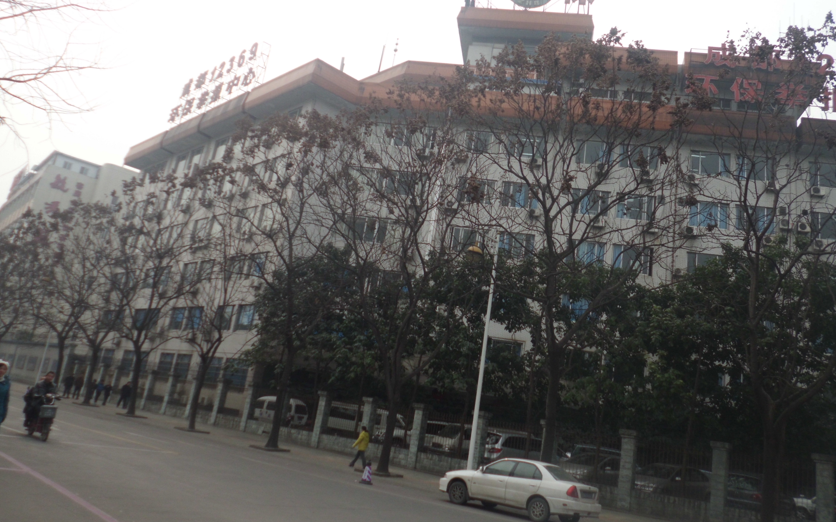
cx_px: 423
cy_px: 218
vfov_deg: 38.2
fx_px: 752
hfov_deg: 58.1
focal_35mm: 33
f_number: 8.5
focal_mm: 5.3
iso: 100
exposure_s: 1/80
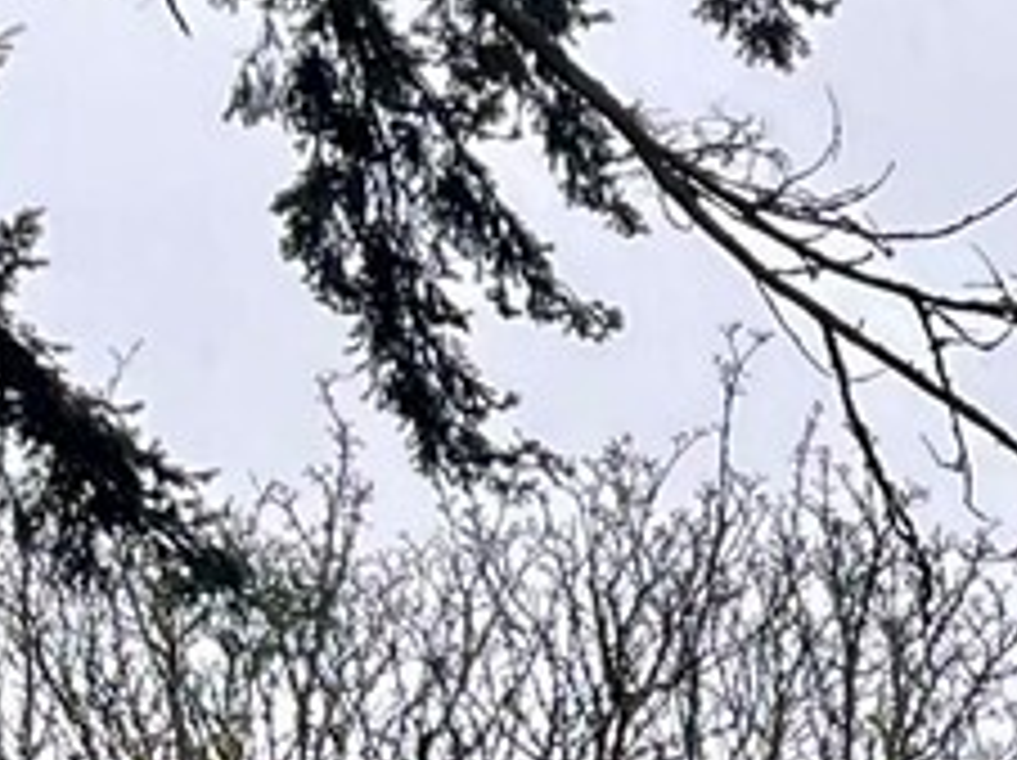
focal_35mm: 177
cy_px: 1655
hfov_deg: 9.1
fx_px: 5195
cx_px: 3002
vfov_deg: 7.9
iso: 32
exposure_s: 1/132
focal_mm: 5.1
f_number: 1.6
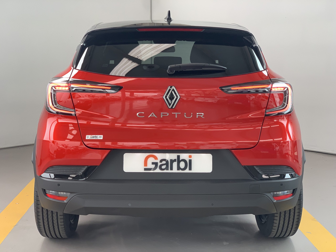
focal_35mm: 52
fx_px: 505
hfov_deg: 36.8
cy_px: 126
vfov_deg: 28.0
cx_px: 168
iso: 125
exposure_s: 1/93
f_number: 2.4
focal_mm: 6
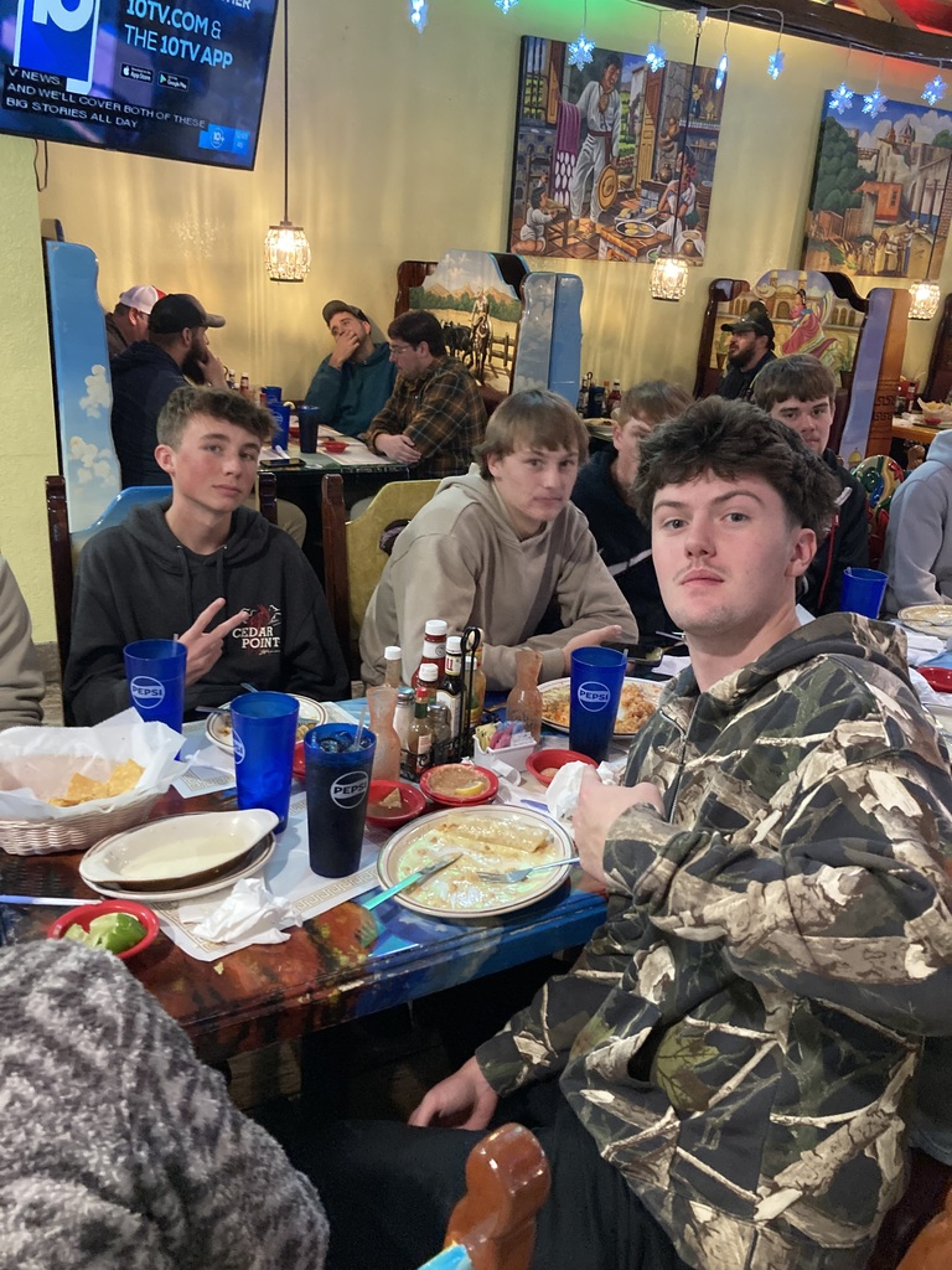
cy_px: 635
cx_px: 476
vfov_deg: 63.4
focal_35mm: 28
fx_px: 1027
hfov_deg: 49.7
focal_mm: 3.99
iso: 500
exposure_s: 1/30
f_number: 1.8
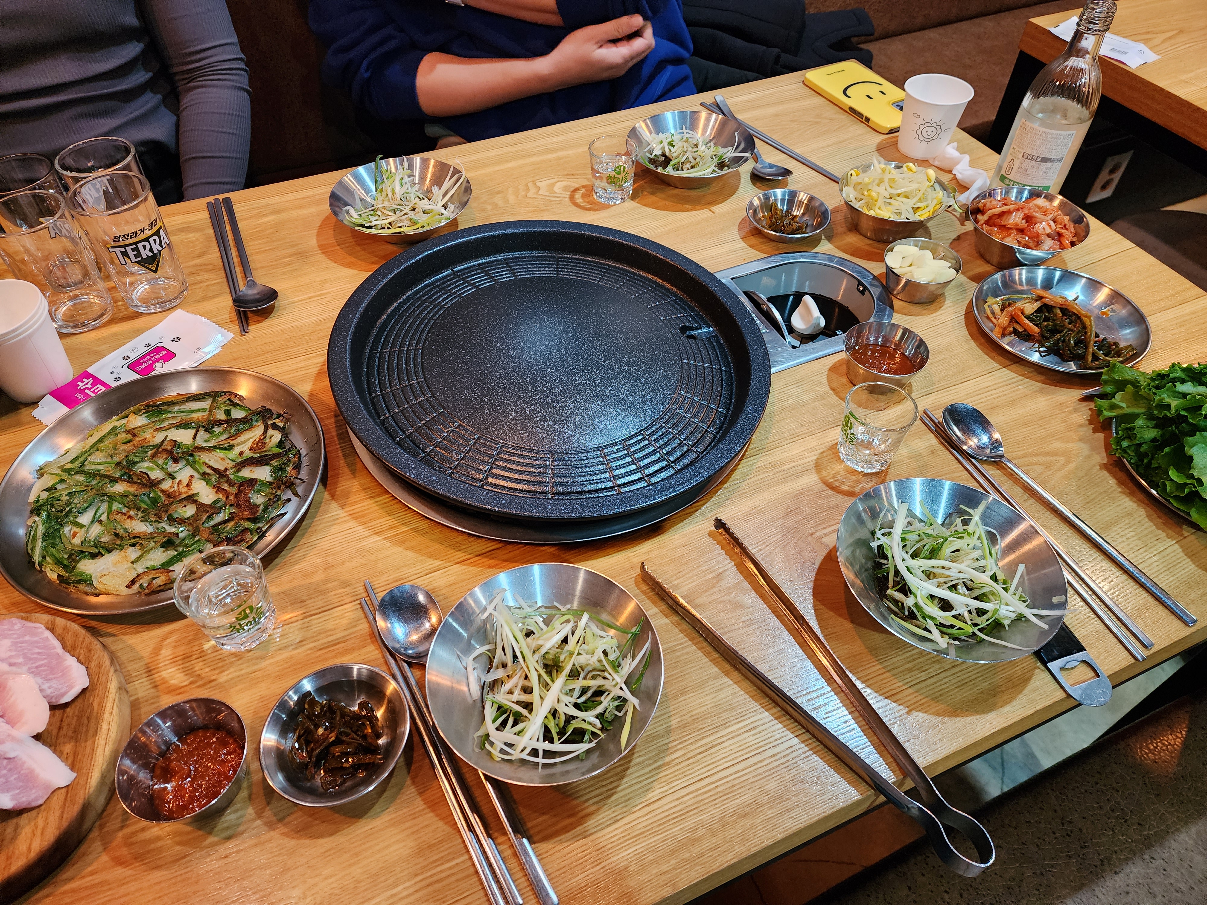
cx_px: 604
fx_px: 802
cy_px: 452
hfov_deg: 73.9
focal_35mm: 23
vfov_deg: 58.9
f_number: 1.8
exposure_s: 1/60
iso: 640
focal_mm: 6.4
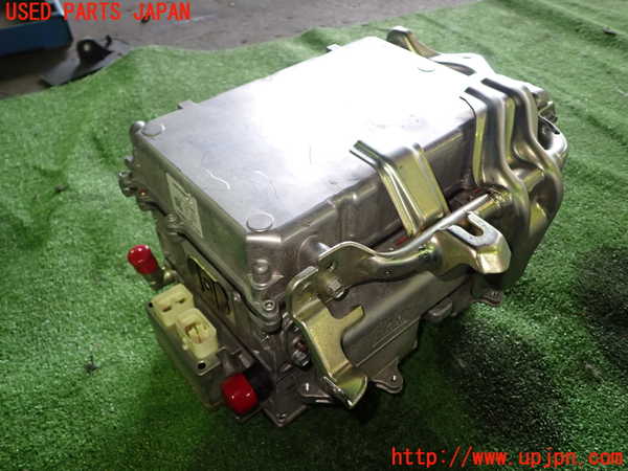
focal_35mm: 28
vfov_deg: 49.7
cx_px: 314
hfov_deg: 63.4
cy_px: 236
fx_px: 508
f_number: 2.2
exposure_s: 1/30
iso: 250
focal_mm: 5.05
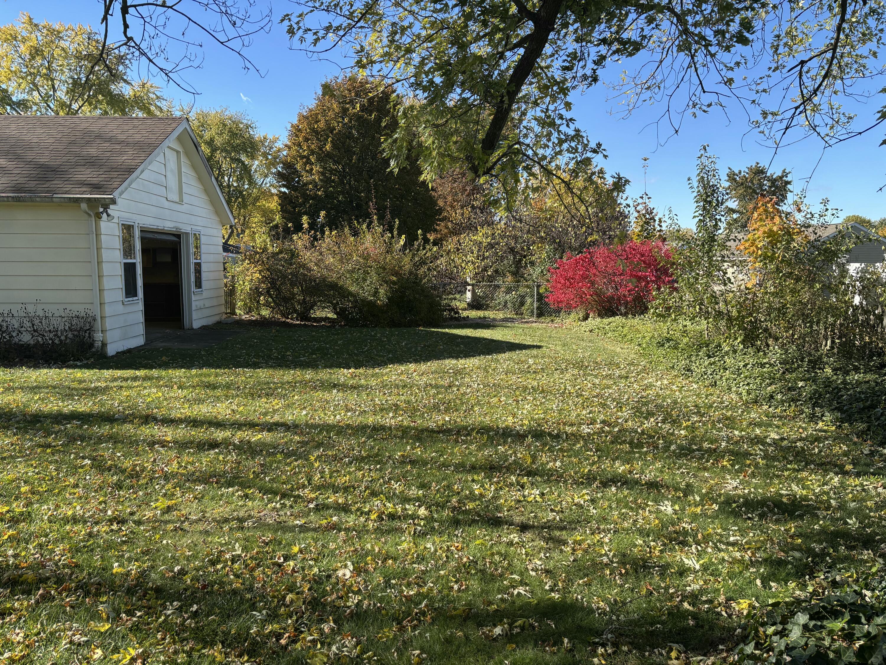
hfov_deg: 67.3
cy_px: 332
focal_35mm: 26
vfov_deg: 53.1
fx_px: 665
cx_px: 443
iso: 50
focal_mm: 5.96
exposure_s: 1/1311
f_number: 1.6
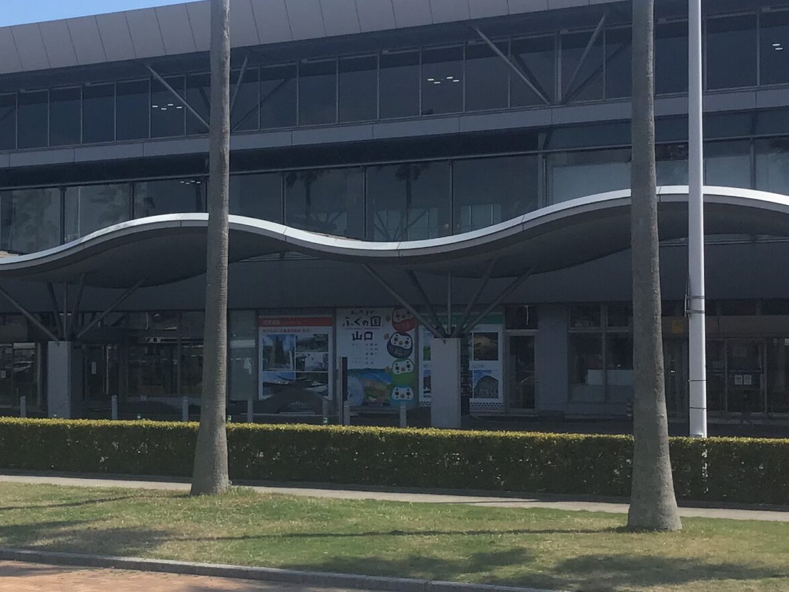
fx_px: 1550
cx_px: 139
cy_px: 309
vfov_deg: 21.6
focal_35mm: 68
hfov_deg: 27.9
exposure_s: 1/1235
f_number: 2.4
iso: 25
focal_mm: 3.3
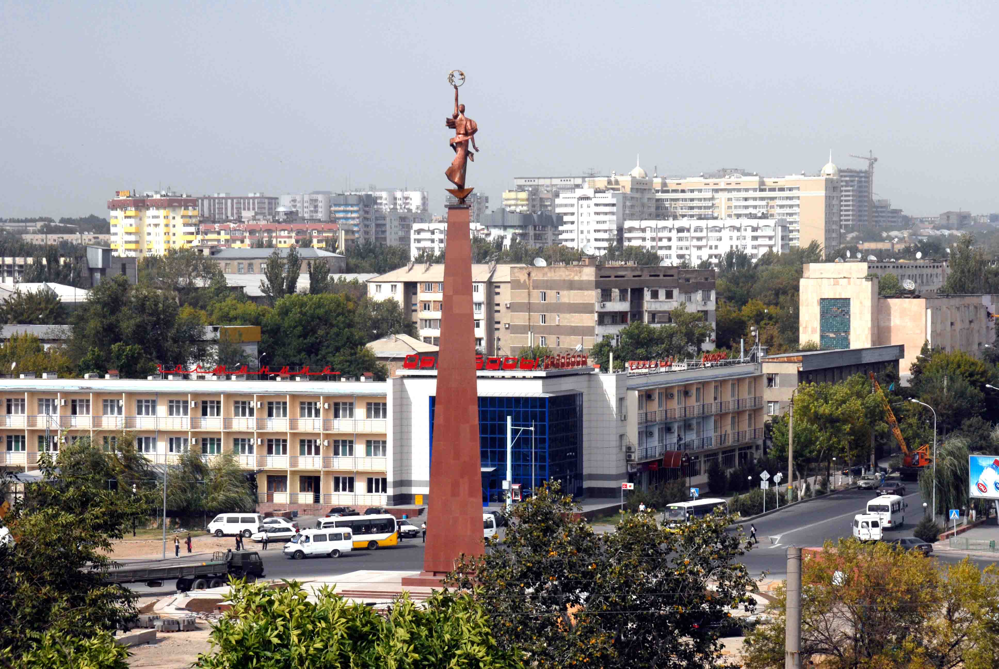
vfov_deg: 11.5
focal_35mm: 120
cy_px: 334
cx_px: 500
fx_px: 3334
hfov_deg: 17.0
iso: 200
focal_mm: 80
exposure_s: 1/640
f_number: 13
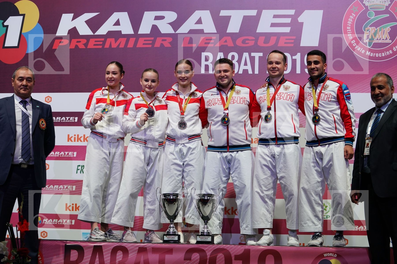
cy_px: 132
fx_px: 772
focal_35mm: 70
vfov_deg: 19.5
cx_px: 198
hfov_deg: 28.8
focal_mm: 70
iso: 640
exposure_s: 1/250
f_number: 3.5
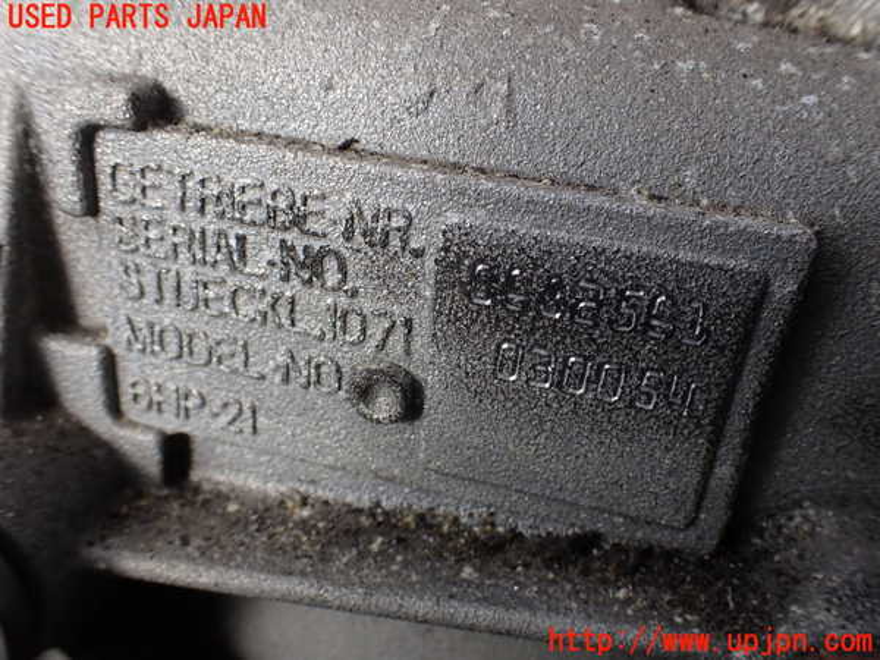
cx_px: 440
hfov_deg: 60.0
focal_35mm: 30
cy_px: 330
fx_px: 763
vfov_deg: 46.8
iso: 100
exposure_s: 1/200
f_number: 3.2
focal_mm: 5.4
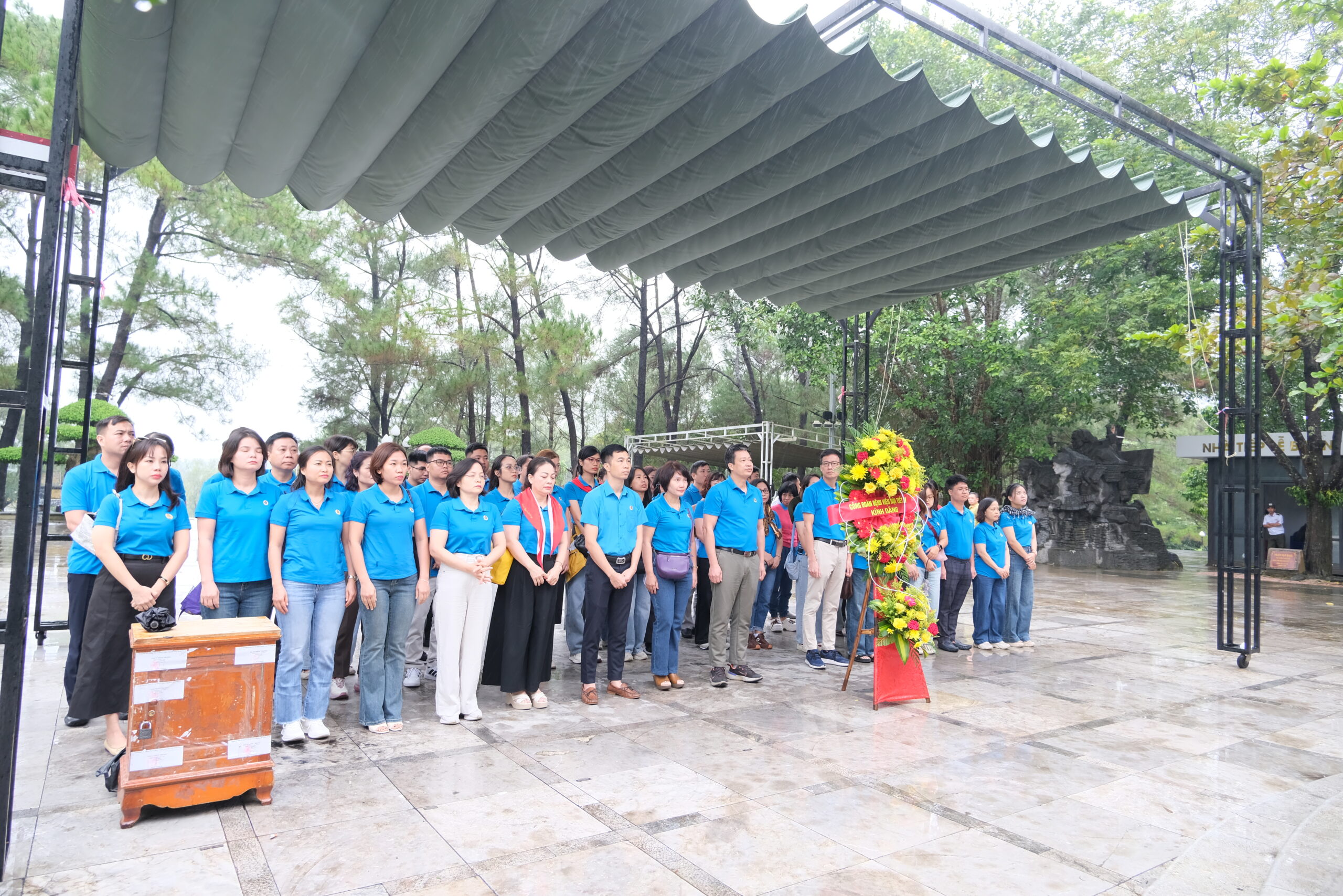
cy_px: 448
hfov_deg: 76.1
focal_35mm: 23
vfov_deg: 55.1
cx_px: 672
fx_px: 858
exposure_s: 1/60
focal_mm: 15
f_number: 3.5
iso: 400
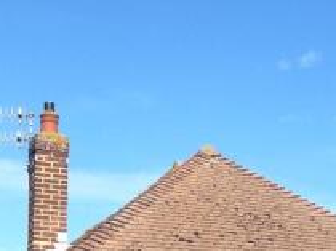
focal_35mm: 89
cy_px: 322
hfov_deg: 21.9
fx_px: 863
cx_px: 230
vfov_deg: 15.8
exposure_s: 1/100
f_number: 10
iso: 100
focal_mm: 5.7
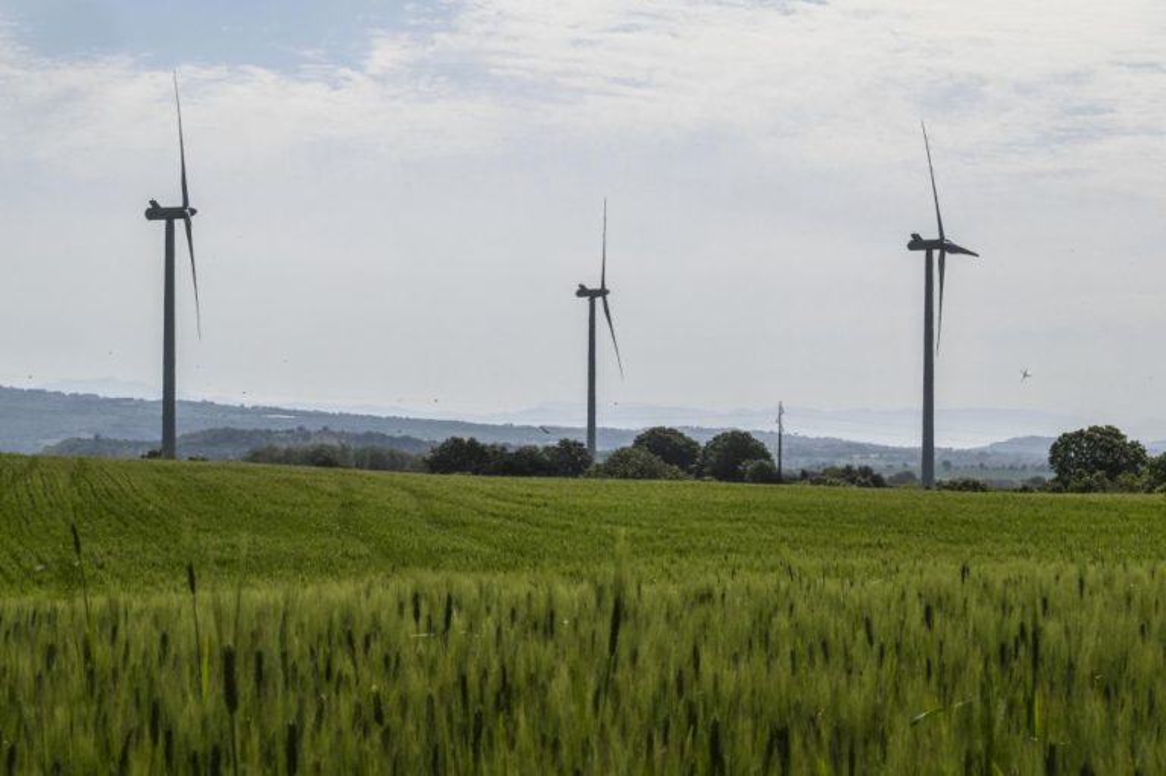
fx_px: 3884
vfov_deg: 11.4
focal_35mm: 120
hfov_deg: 17.1
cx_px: 583
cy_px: 388
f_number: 32
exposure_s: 1/125
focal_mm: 120
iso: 320
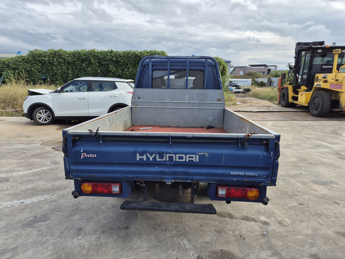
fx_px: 229
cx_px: 172
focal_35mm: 23
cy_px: 130
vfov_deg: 58.9
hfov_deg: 73.9
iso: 25
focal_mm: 5.4
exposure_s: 1/662
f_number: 1.8
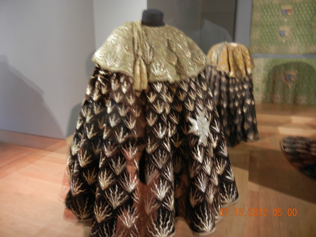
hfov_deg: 60.0
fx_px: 274
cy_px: 118
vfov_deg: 46.8
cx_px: 158
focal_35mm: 30
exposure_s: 1
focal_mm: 5.4
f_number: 3.5
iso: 400
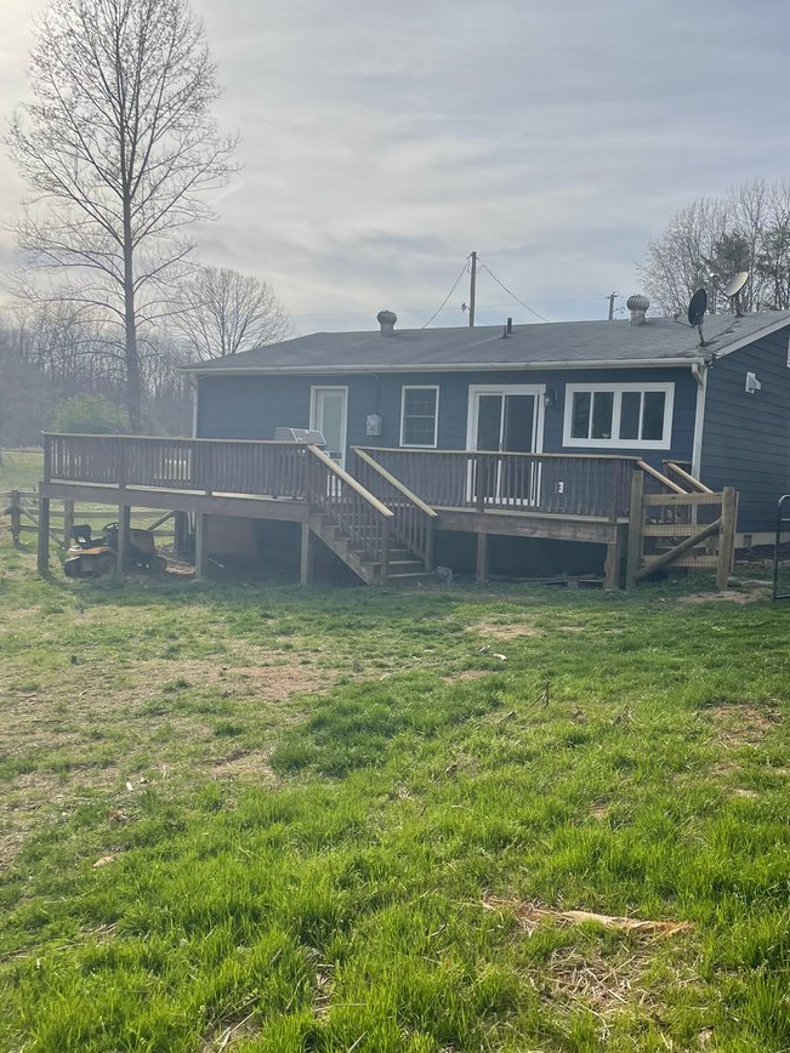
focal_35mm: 34
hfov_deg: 41.4
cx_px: 511
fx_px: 1035
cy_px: 589
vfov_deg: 53.8
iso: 32
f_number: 1.6
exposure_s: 1/6135
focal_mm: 4.2
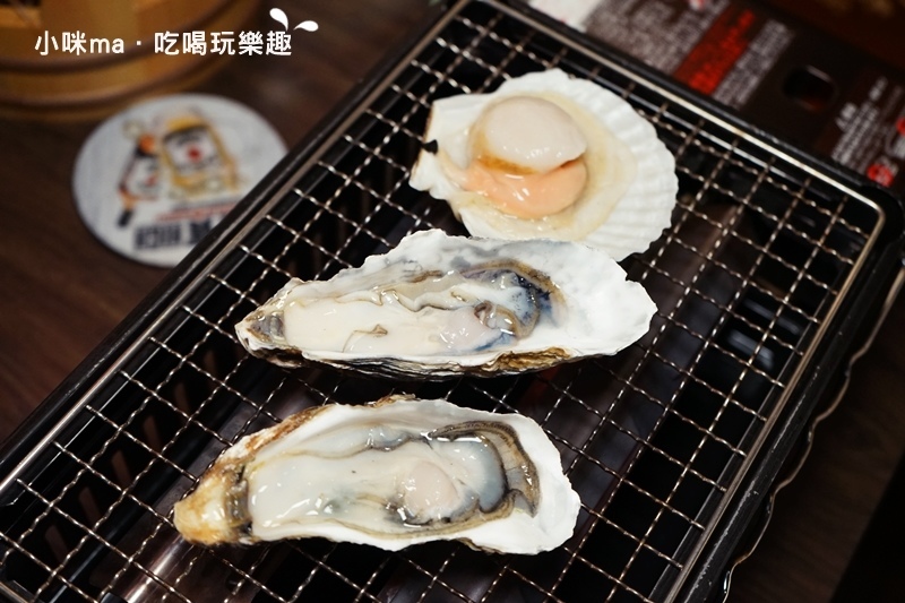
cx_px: 452
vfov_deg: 29.9
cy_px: 302
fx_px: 1131
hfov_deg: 43.6
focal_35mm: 45
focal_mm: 45
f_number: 4.5
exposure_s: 1/60
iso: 2000
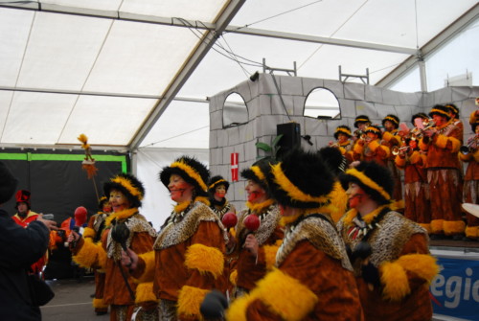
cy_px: 160
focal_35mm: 45
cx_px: 240
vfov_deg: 30.0
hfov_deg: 43.5
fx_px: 600
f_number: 4.2
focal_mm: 30
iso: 200
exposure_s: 1/80
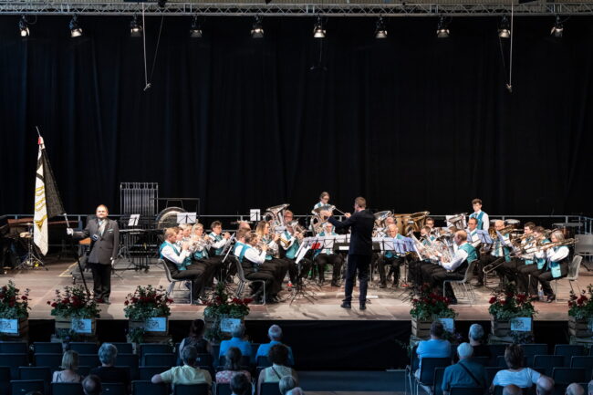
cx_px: 296
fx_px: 1153
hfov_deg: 28.9
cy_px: 198
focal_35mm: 70
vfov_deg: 19.4
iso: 4000
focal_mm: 70
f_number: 8
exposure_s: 1/125
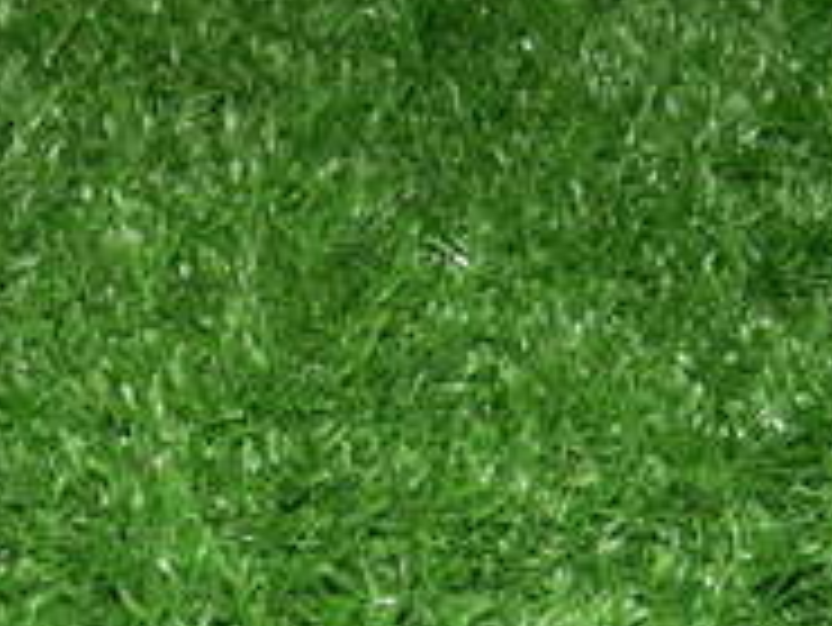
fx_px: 2670
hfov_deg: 17.6
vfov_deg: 12.9
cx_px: 153
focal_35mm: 111
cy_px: 822
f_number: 9.8
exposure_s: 1/40
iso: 200
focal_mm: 7.3
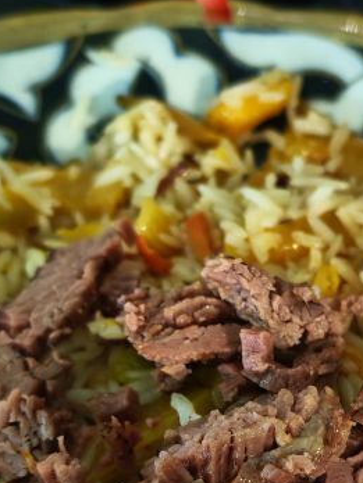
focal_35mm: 66
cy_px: 338
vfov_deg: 29.1
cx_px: 280
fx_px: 923
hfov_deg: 22.0
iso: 1000
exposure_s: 1/25
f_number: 1.4
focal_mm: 6.83
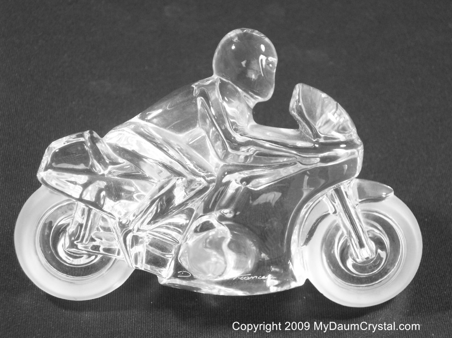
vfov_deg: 14.6
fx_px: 1318
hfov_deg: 19.5
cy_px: 169
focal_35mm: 101
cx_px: 226
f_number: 4.8
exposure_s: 1/10
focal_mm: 21.3
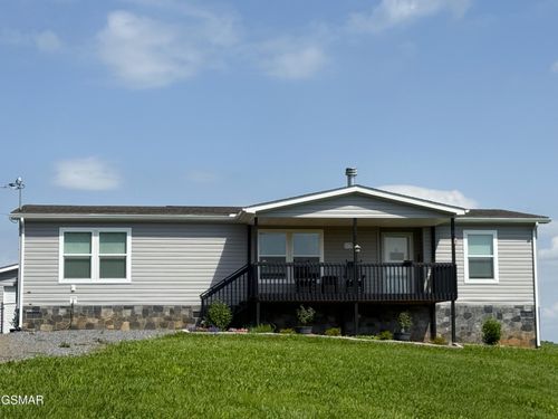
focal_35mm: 71
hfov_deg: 27.4
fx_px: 1144
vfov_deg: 20.7
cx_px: 279
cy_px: 210
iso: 64
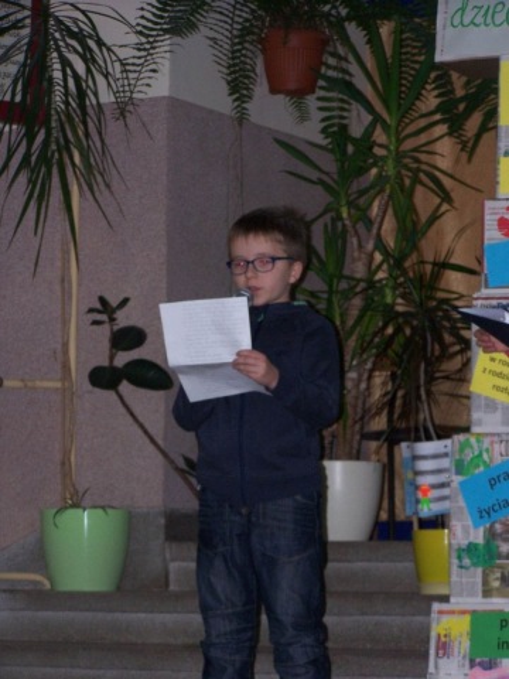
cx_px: 254
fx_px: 2510
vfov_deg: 15.4
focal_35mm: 128
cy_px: 340
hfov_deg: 11.6
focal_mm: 21.2
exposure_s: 1/100
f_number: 3.2
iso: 140
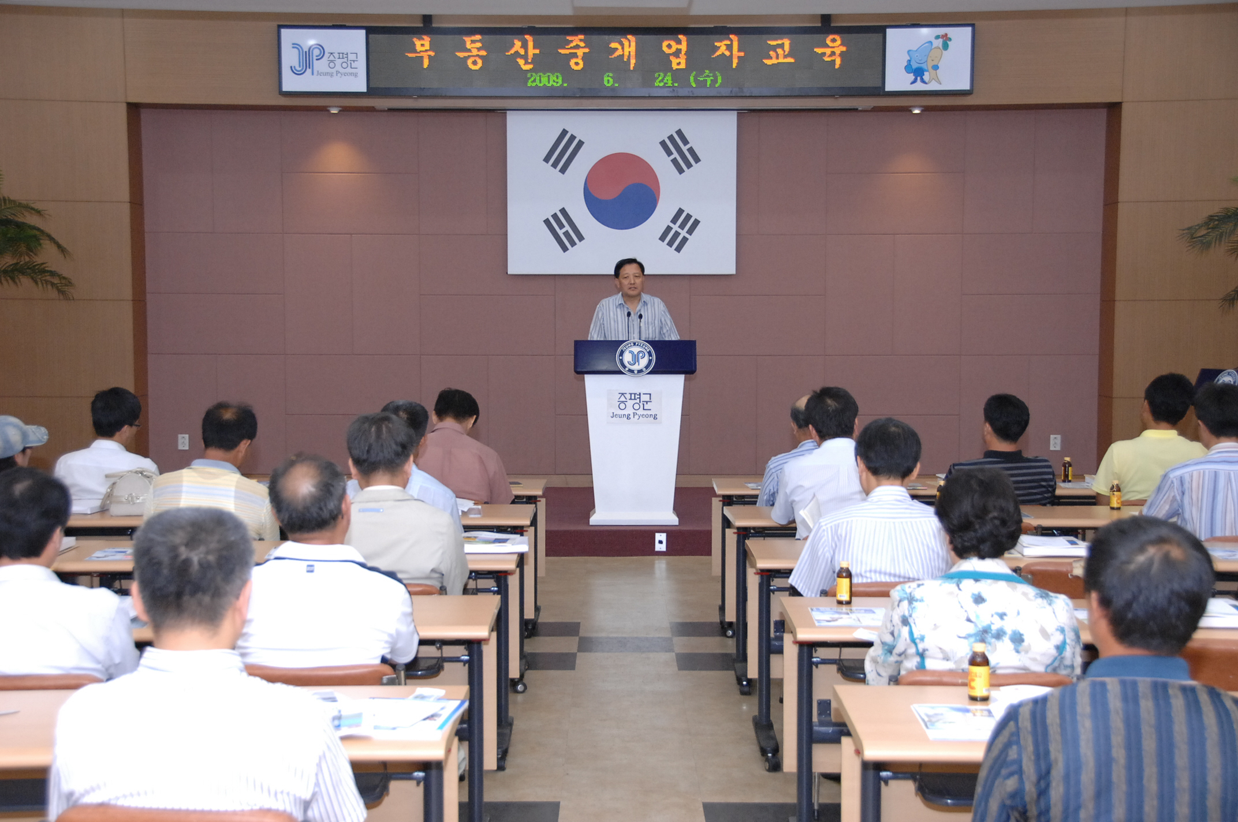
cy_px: 411
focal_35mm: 52
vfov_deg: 25.7
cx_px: 619
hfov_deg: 37.9
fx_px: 1803
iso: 800
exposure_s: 1/60
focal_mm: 35
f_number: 4.5
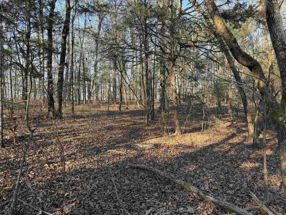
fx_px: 198
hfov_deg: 71.6
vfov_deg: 56.8
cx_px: 143
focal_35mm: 24
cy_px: 108
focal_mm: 6.76
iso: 80
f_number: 1.78
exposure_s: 1/478
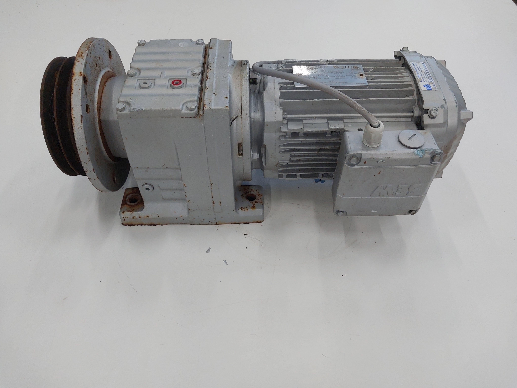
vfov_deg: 51.4
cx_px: 258
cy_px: 194
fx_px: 403
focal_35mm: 27
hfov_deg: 65.3
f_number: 1.8
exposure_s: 1/50
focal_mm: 4
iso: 80
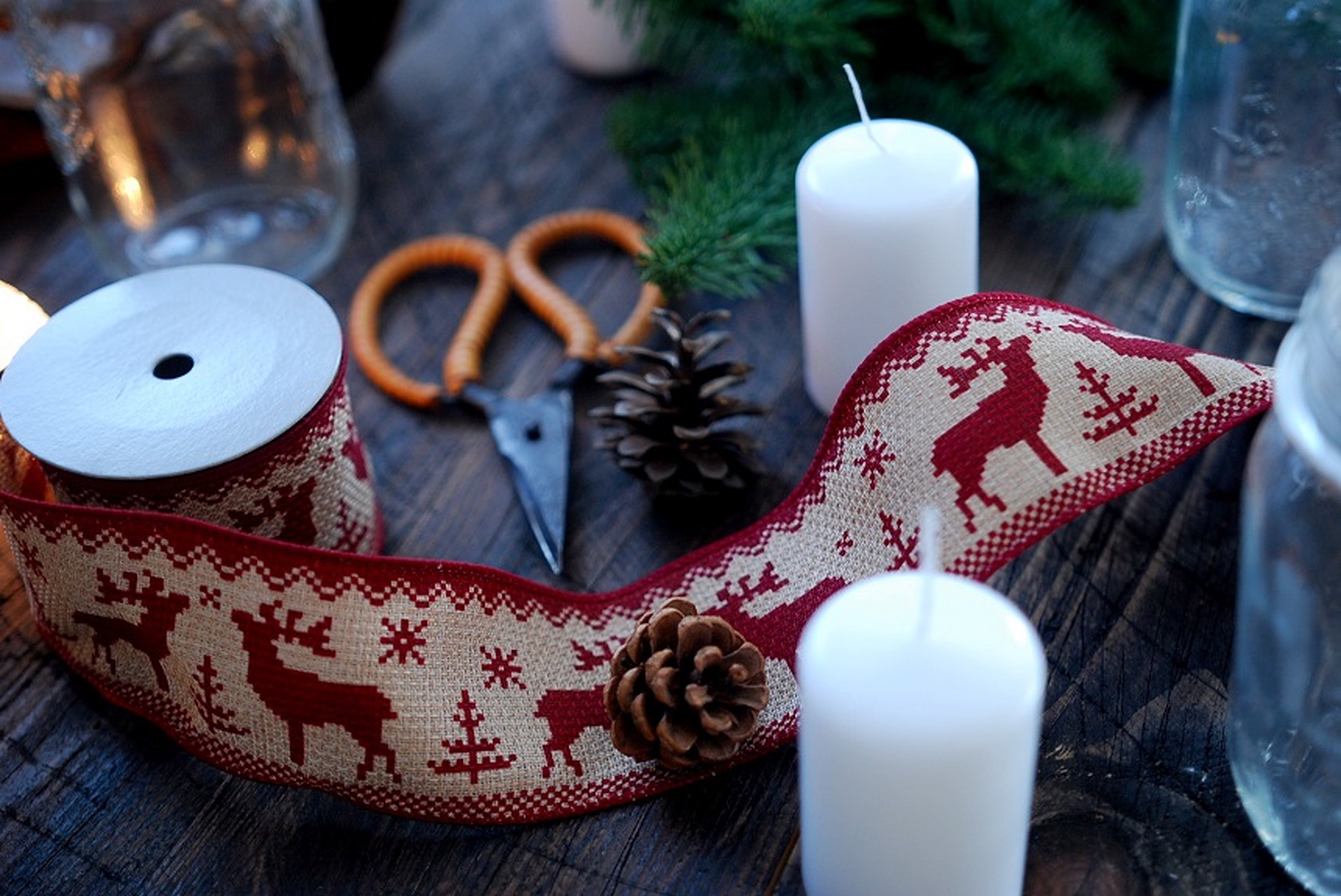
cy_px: 448
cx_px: 670
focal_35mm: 52
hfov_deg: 37.8
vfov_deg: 25.8
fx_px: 1957
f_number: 1.8
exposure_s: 1/25
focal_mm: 35
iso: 400
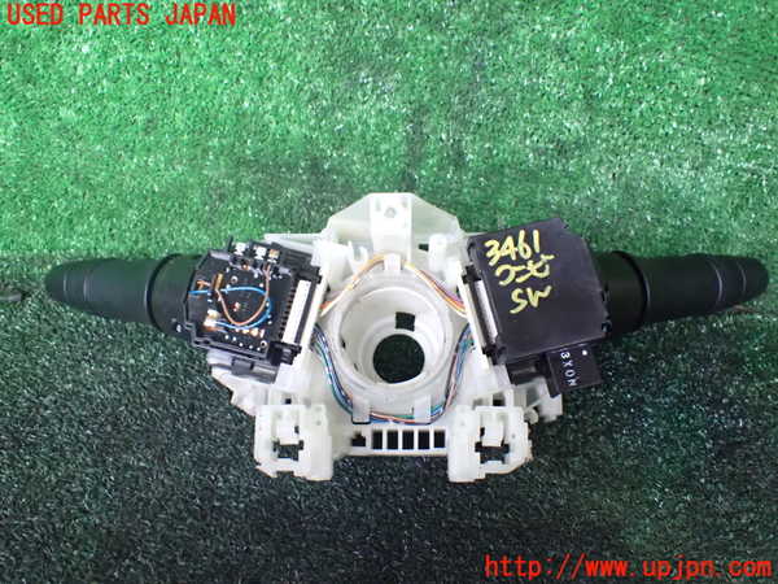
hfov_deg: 60.0
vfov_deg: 46.8
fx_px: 674
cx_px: 389
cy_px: 292
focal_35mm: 30
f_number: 2.3
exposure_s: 1/30
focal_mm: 5.4
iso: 1250
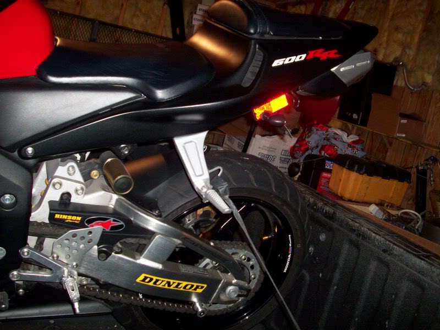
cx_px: 220
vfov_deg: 38.7
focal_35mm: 37
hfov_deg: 50.1
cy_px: 165
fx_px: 470
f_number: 2.8
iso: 80
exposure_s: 1/64
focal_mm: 6.2
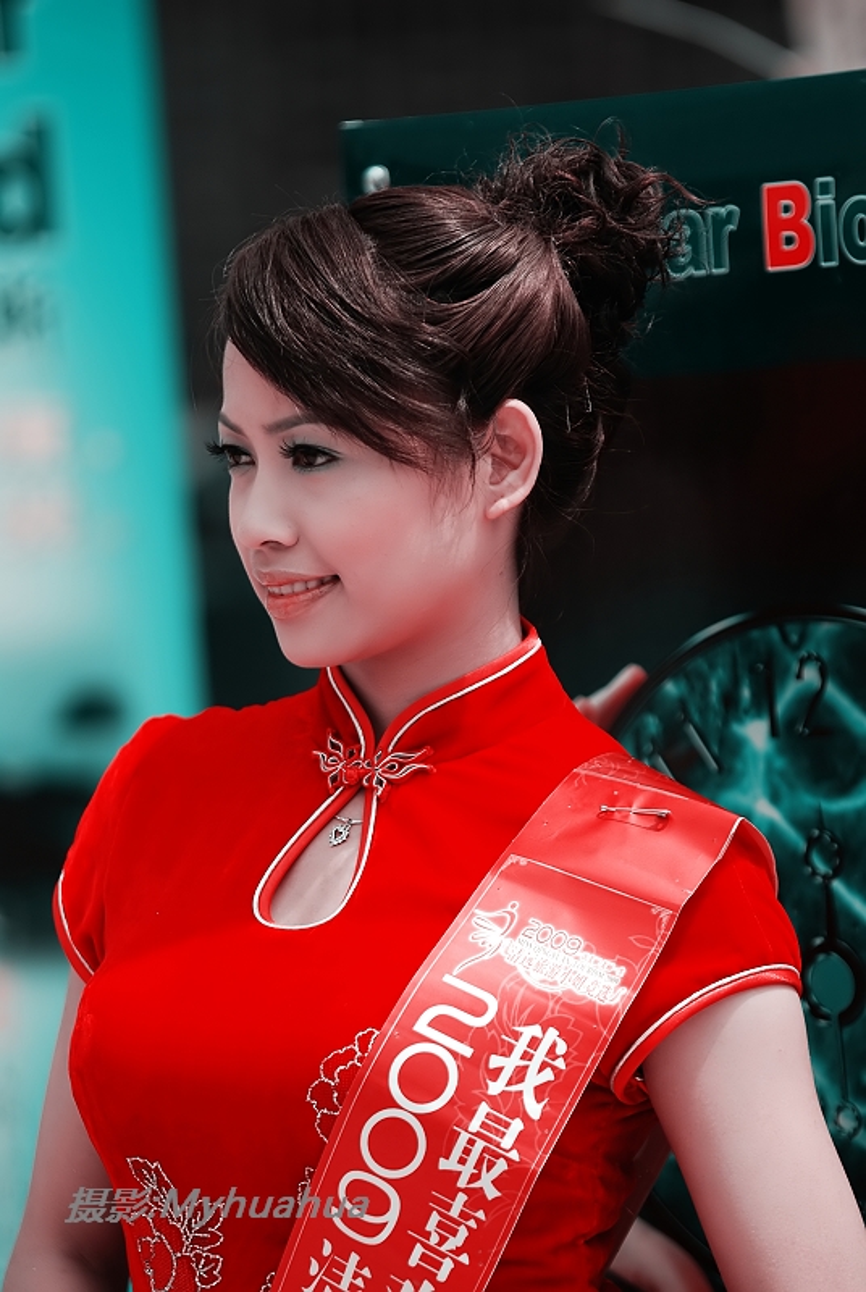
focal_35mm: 210
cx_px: 433
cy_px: 646
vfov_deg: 9.8
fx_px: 7551
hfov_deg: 6.6
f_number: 2.8
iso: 100
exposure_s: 1/1250
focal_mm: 140
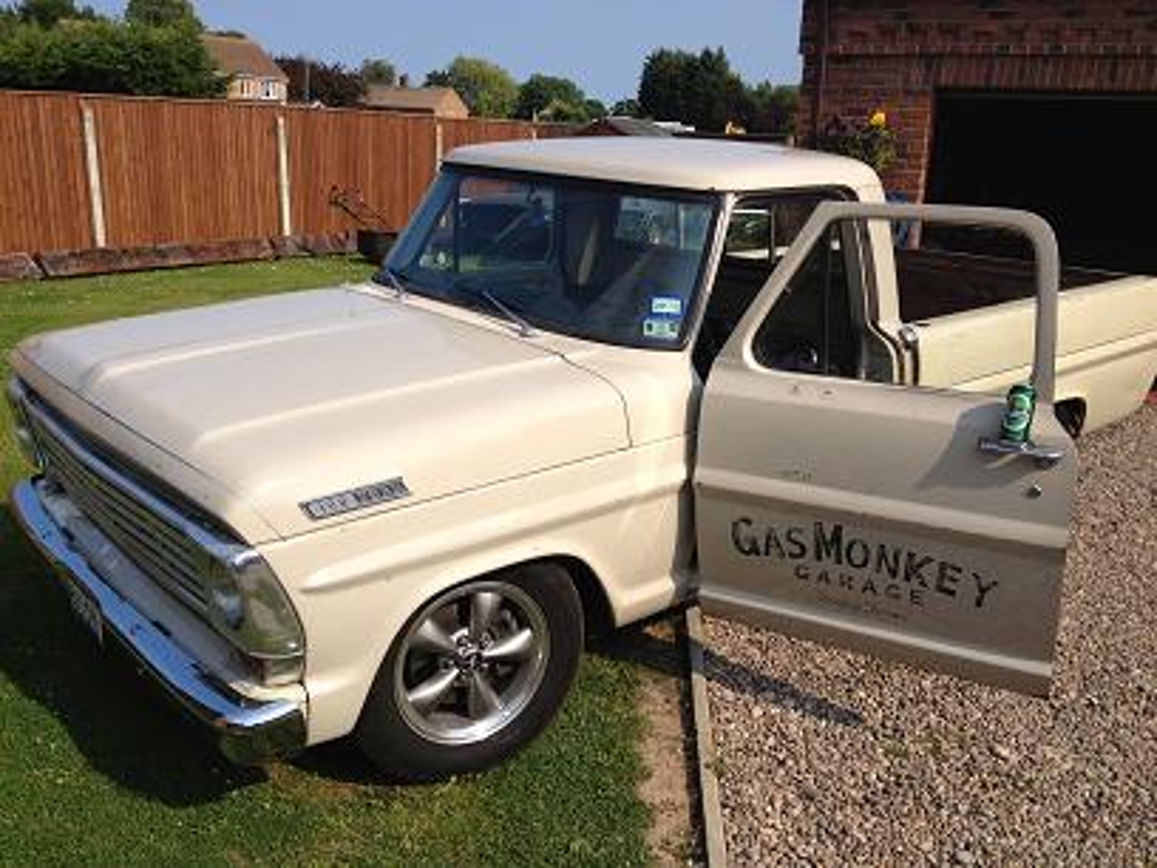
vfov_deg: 40.7
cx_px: 578
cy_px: 434
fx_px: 1170
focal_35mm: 35
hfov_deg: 52.6
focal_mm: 4.28
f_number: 2.4
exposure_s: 1/2045
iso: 50
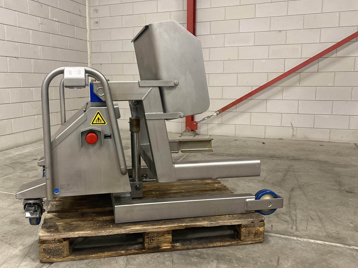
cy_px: 131
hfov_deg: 58.1
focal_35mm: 31
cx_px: 151
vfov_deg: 45.4
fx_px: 321
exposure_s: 1/50
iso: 400
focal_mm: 4.25
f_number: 1.8
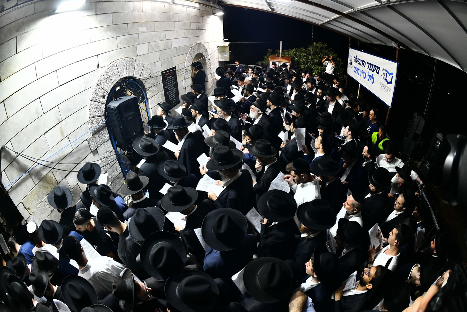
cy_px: 156
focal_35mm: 16
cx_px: 234
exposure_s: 1/125
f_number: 5.6
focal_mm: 16
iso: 1600
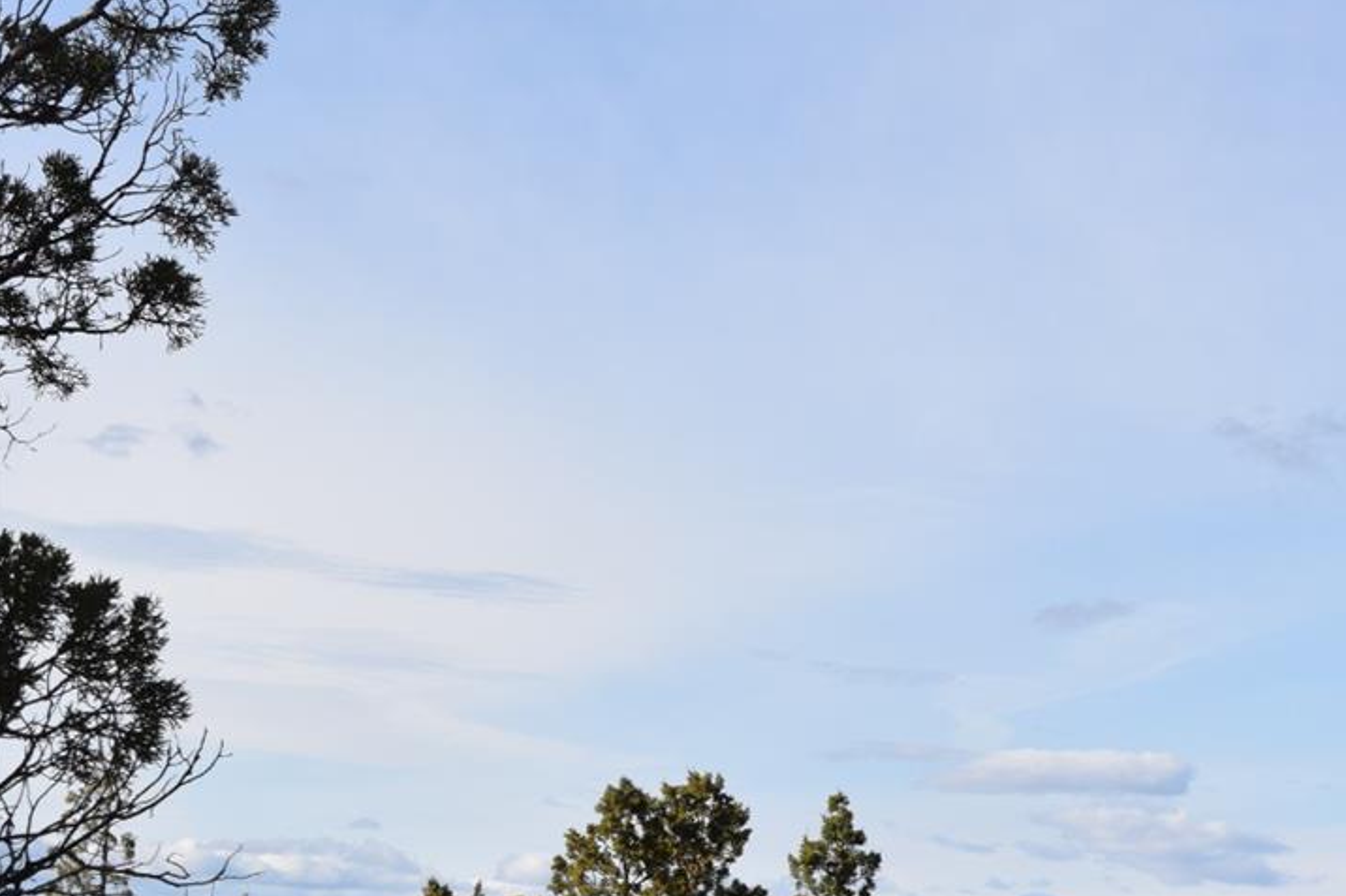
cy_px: 890
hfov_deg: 18.0
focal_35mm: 110
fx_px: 4113
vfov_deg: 12.3
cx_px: 1402
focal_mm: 35
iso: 100
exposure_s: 1/200
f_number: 10
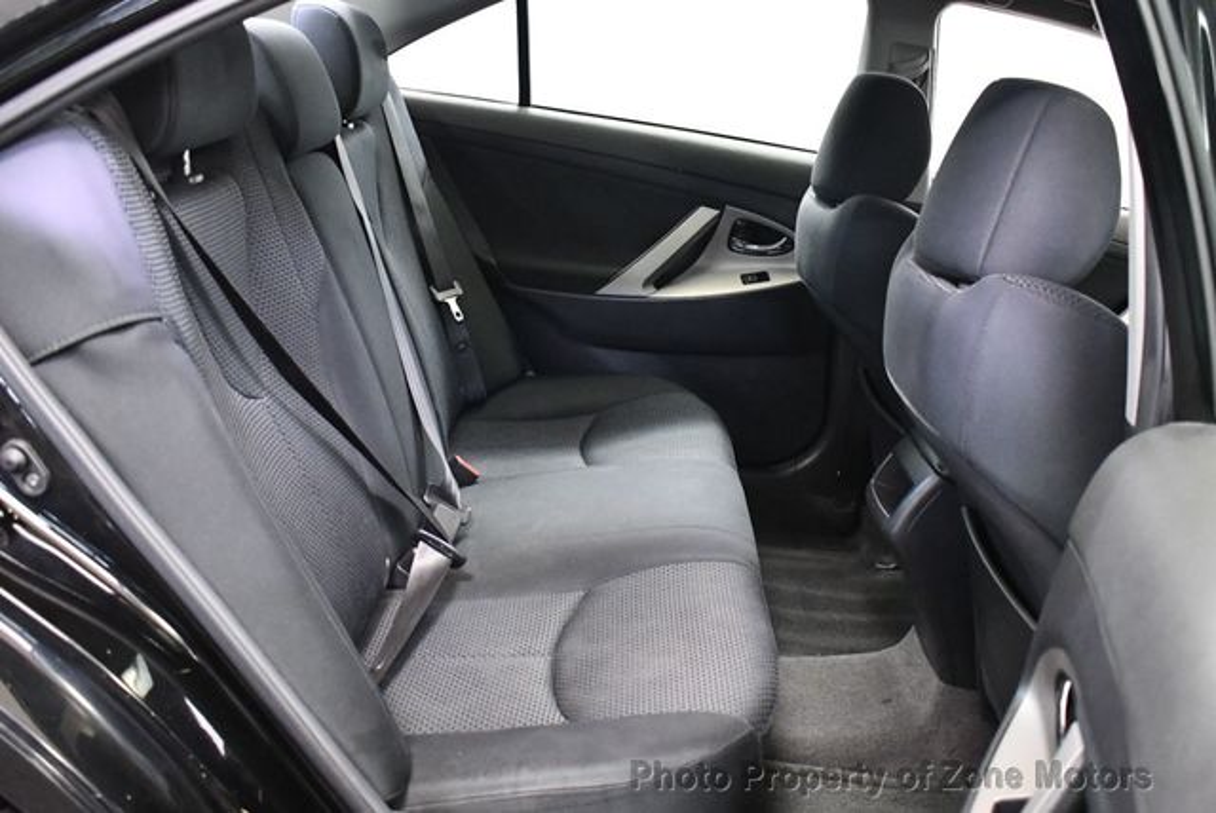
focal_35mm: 36
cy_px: 406
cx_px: 608
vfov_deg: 36.9
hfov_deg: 53.1
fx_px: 1217
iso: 5000
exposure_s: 1/60
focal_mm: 18
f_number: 3.5
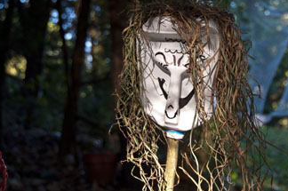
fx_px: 711
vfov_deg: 15.3
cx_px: 171
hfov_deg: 22.9
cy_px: 74
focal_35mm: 89
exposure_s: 1/25
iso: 200
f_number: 5
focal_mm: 48
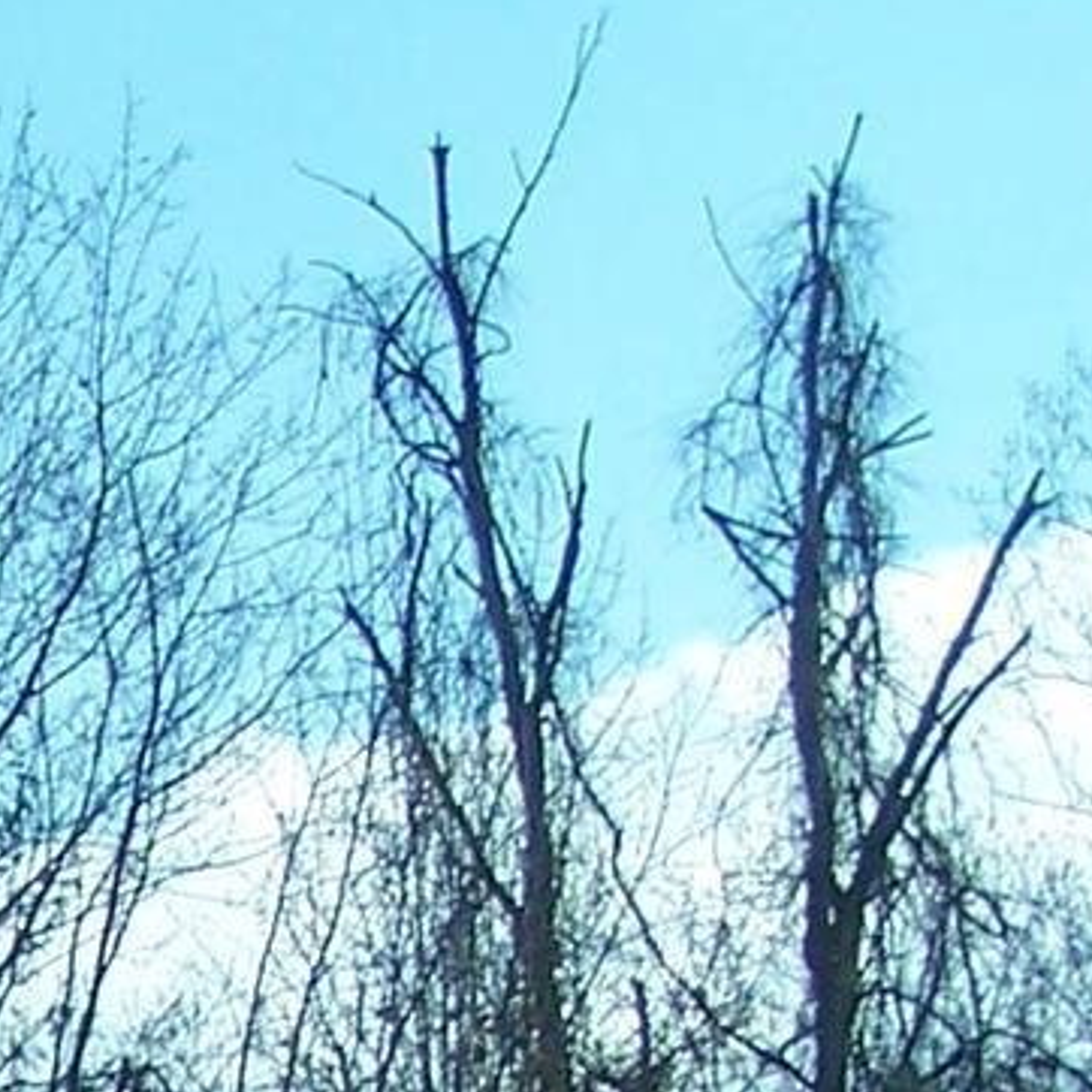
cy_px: 2109
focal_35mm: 255
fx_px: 9101
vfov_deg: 6.7
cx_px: -1624
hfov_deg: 6.5
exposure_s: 1/350
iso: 80
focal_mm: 8.5
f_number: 3
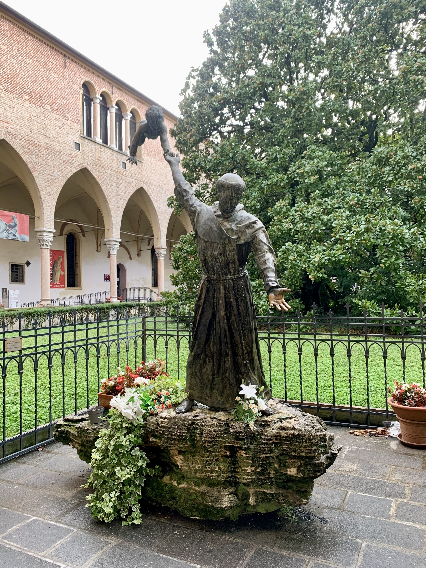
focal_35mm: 26
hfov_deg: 53.1
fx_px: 427
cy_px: 284
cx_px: 213
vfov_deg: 67.3
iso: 100
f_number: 1.8
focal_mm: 4.25
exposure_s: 1/60
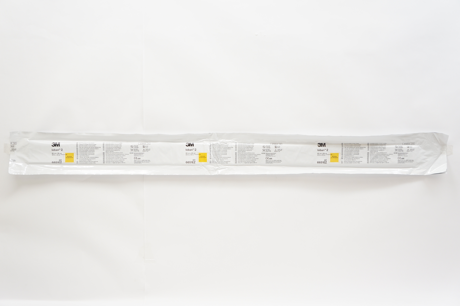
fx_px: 479
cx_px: 230
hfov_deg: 51.3
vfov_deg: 35.4
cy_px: 153
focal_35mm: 38
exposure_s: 1/60
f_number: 5
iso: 400
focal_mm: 25
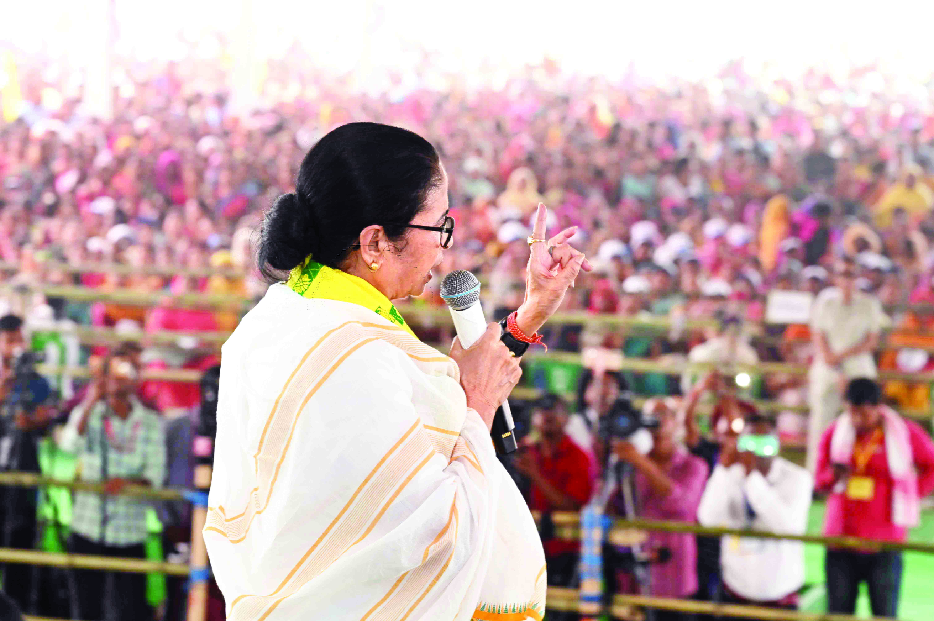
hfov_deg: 14.7
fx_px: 3630
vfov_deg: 9.8
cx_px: 467
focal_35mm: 140
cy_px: 310
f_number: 8
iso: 2500
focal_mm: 140
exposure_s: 1/200
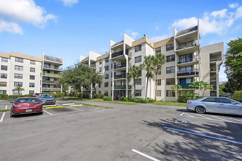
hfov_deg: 104.3
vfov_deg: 81.2
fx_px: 94
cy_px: 80
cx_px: 121
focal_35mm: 14
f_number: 7.1
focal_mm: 14
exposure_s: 1/200
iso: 100
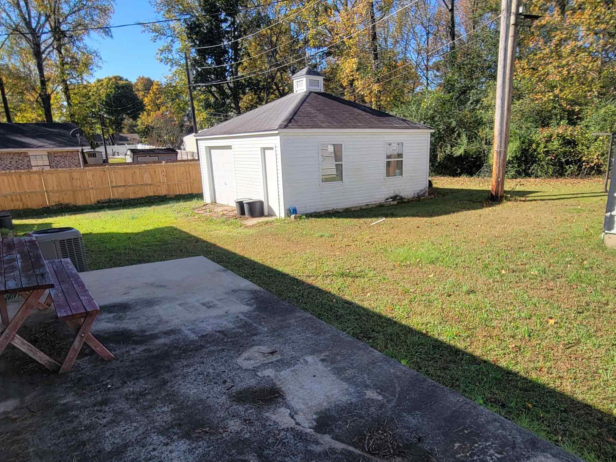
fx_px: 391
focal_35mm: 22
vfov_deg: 60.6
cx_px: 344
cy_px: 276
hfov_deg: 76.1
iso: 50
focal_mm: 2.2
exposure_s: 1/709
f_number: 2.2
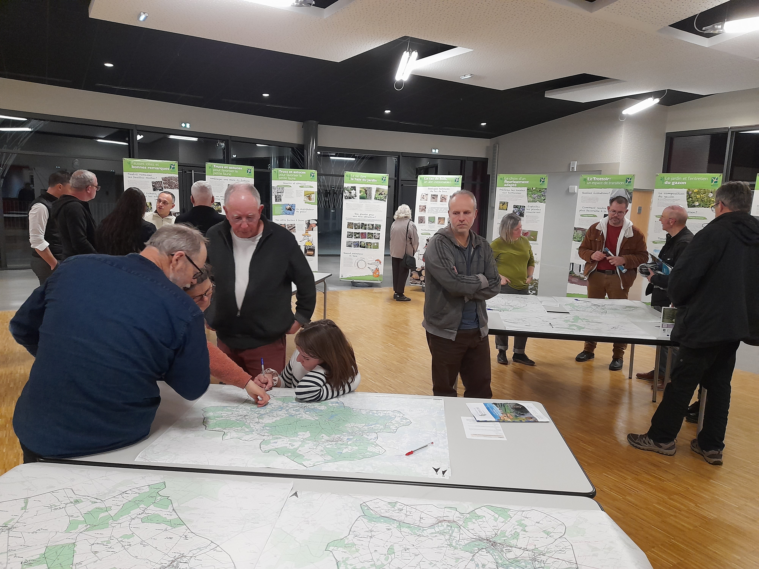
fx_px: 548
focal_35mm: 25
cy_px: 284
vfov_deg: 54.9
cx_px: 380
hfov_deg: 69.4
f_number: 2
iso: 250
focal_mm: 4.6
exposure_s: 1/33
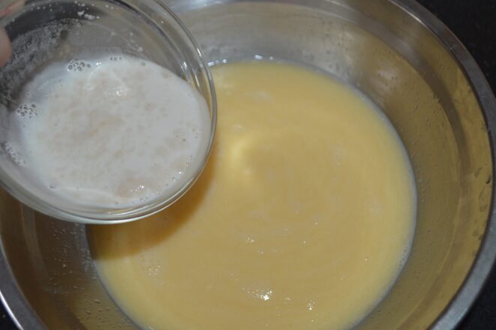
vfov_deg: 35.0
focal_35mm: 38
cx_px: 251
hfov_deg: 50.7
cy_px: 169
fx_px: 523
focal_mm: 24
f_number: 4
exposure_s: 1/60
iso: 400
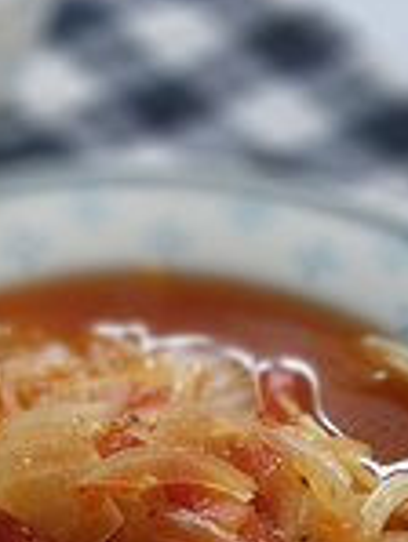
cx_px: -47
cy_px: 520
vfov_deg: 20.9
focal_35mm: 91
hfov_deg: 15.8
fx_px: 1428
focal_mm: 6.1
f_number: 3.8
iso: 640
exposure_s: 1/50
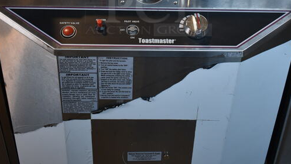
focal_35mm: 52
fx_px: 401
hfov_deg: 39.8
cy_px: 6
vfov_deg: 22.3
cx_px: 147
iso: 100
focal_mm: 18
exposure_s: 1/40
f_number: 3.5
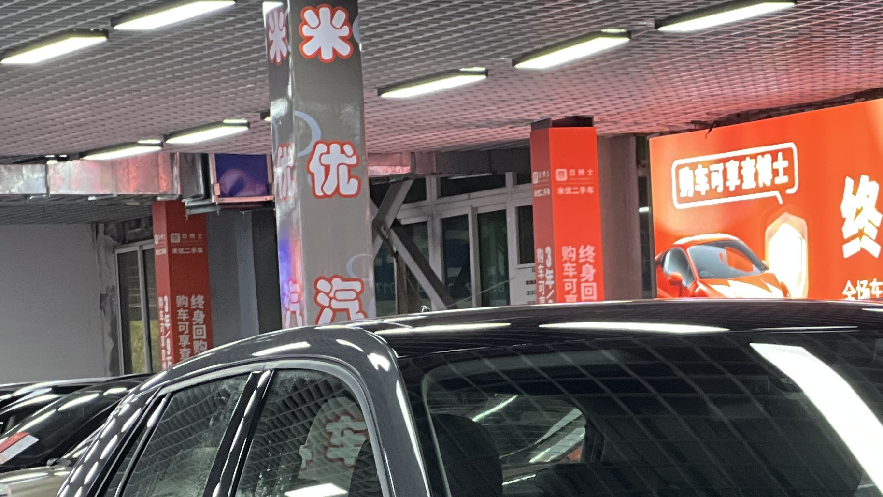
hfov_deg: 11.5
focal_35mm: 185
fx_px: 4331
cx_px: 844
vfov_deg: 6.5
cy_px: 640
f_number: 2.8
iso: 250
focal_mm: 9
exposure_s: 1/38
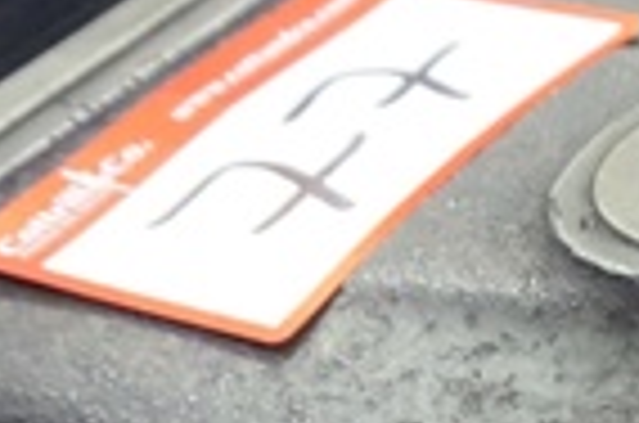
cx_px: 965
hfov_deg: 15.5
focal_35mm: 122
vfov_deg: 10.6
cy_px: 742
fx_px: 2161
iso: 3200
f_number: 3.5
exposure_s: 1/30
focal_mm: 16
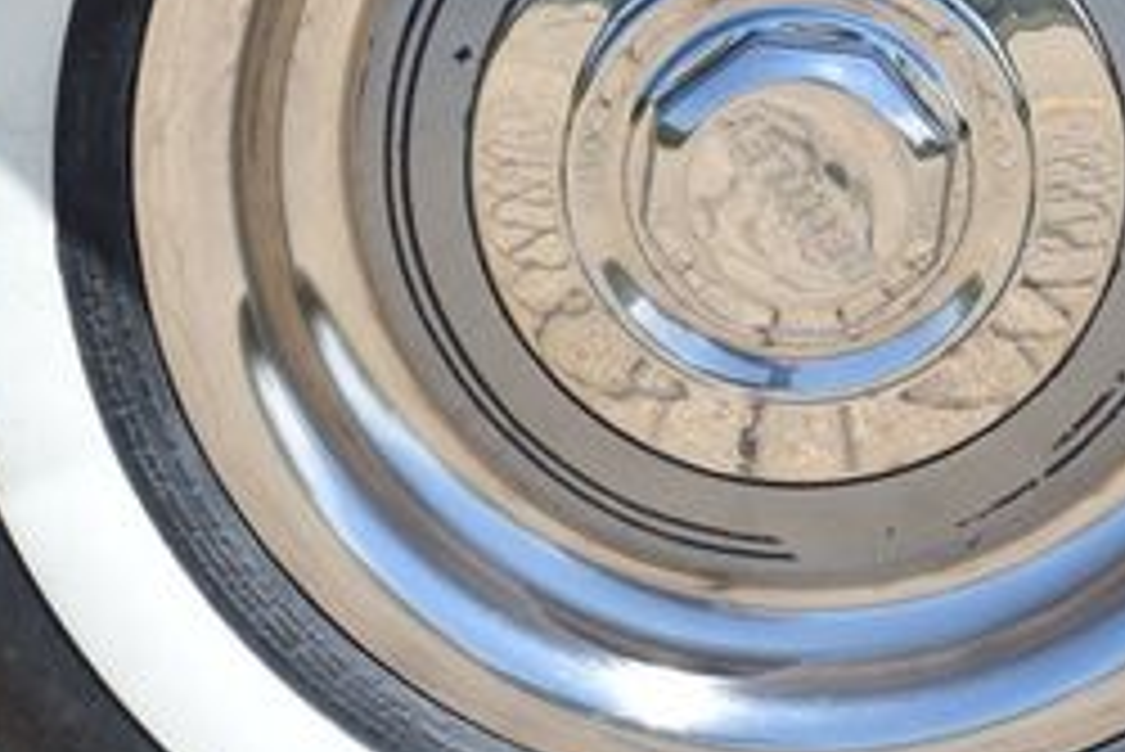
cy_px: 50
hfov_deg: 7.6
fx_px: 8411
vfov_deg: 5.1
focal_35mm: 269
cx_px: 729
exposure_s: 1/500
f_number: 8
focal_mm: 70
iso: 180
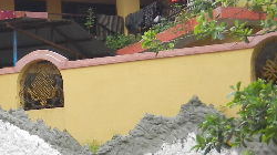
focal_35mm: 185
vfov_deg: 6.5
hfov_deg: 11.1
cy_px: -9
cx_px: -160
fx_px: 1357
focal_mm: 9.4
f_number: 4.4
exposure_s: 1/200
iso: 160
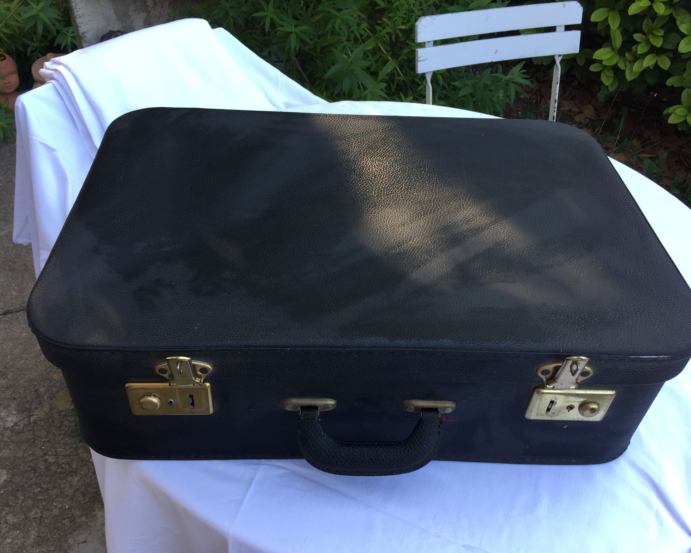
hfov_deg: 57.2
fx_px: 634
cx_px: 333
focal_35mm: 31
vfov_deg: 47.1
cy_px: 282
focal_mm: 4.15
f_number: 2.2
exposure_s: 1/110
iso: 32
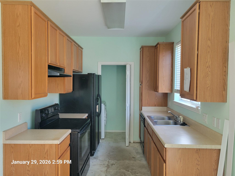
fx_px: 177
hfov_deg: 67.3
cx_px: 118
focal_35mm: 26
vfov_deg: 53.1
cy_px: 88
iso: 250
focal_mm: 5.4
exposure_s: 1/120
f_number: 1.8
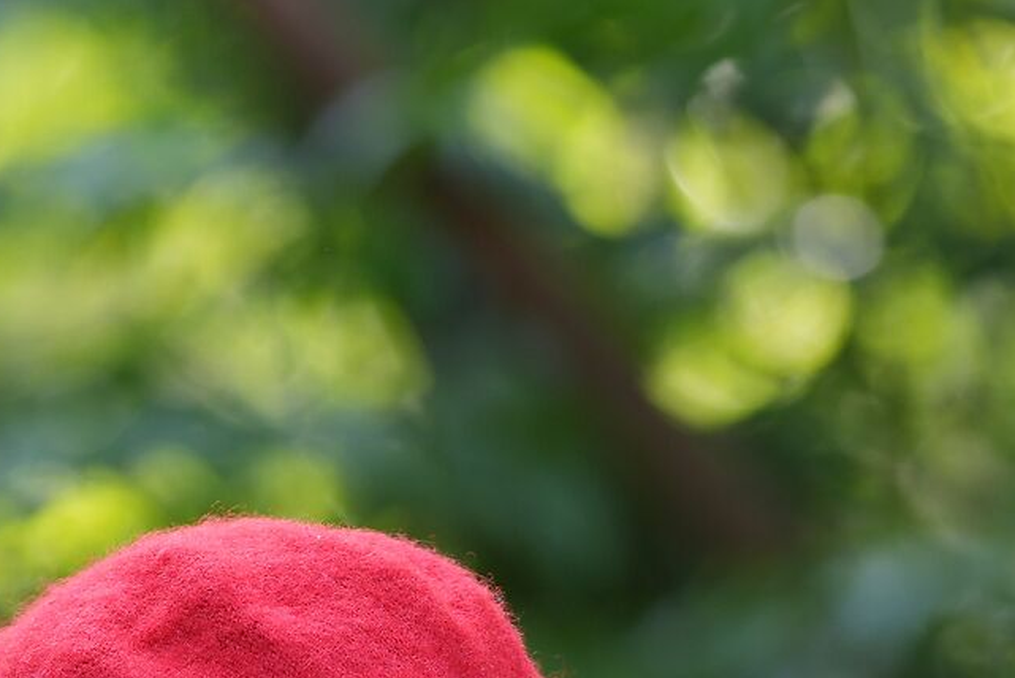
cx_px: 233
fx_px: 21324
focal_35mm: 756
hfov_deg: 2.7
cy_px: 1058
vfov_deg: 1.8
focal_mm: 135
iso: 125
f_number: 1.8
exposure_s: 1/250
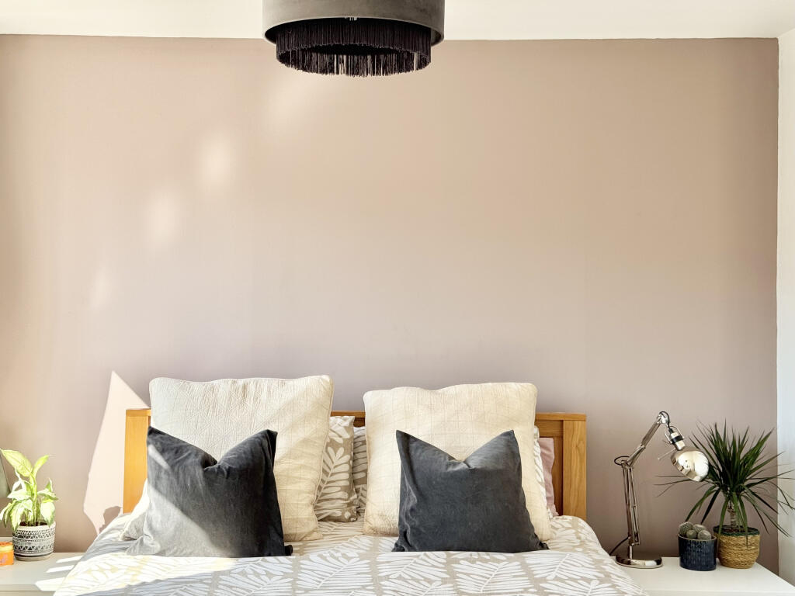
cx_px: 398
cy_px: 298
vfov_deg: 30.3
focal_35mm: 48
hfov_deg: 39.7
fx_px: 1102
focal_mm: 6.76
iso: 64
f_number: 1.78
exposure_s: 1/338
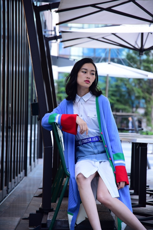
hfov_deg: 13.1
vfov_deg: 19.4
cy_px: 115
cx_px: 76
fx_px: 669
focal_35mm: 105
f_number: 4
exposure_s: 1/250
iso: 1000
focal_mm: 105
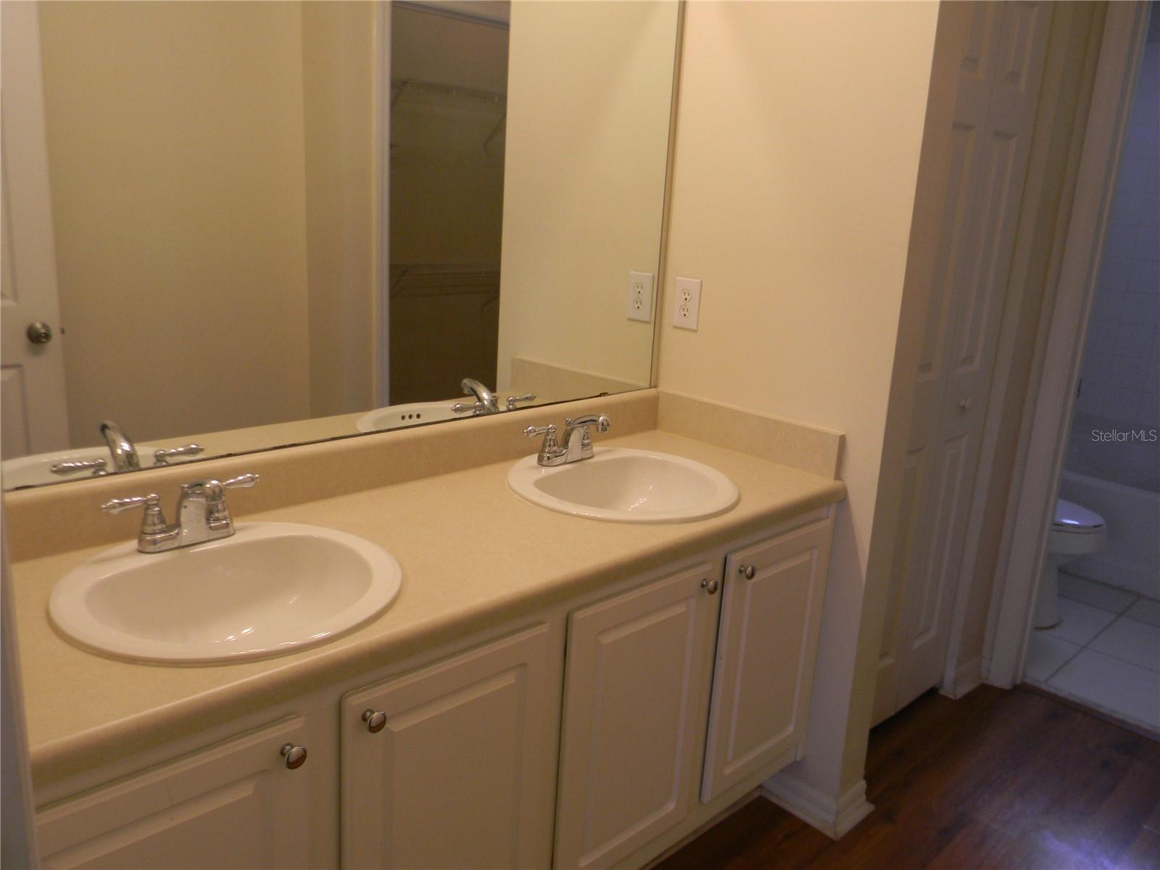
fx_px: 938
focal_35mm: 28
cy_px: 435
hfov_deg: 63.4
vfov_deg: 49.7
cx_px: 580
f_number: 3.5
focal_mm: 5
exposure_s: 1/30
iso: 116
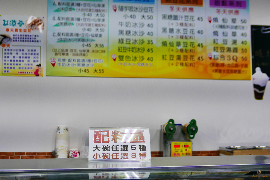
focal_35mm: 40
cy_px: 90
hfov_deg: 48.5
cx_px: 135
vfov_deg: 33.4
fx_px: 300
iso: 200
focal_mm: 17.9
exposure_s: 1/80
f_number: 2.5
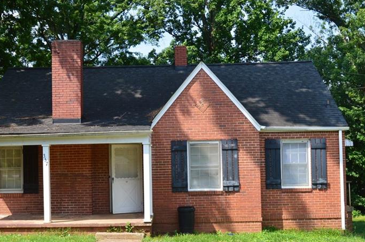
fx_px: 524
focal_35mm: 52
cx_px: 158
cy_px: 144
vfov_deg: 26.0
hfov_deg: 38.3
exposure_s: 1/320
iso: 400
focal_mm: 23
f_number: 10
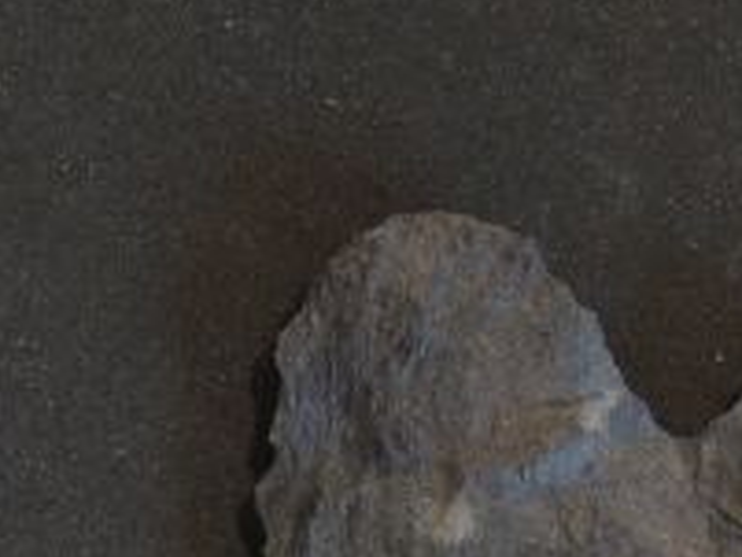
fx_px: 7164
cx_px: 137
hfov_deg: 5.9
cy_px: 863
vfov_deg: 4.4
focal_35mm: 334
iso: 400
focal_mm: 18.7
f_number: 4.2
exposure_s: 1/25
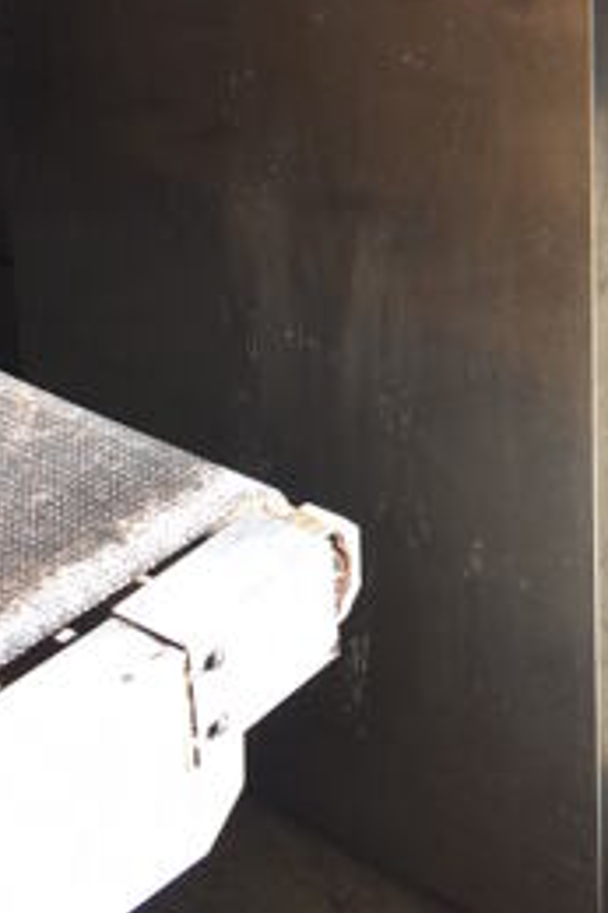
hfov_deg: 13.9
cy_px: -518
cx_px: 777
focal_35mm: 95
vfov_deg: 18.6
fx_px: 2410
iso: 200
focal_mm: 18
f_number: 5.6
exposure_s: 1/250
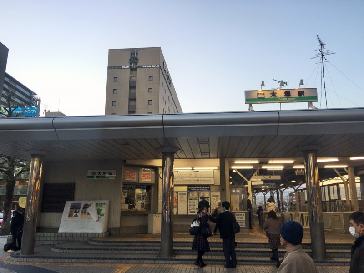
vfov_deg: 48.2
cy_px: 136
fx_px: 305
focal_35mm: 29
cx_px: 182
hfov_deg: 61.7
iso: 32
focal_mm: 4.15
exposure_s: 1/120
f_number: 2.2
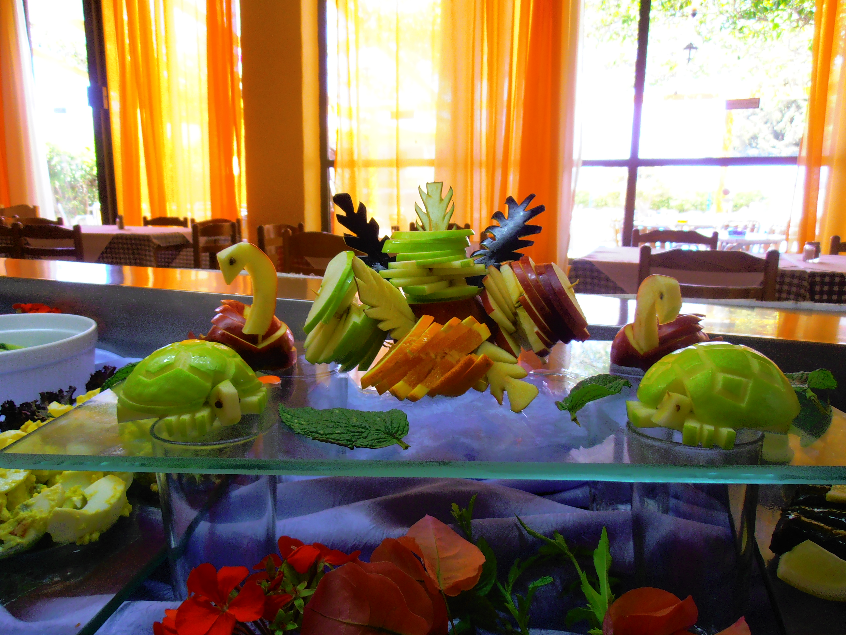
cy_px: 318
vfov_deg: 56.8
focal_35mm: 24
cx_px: 423
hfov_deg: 71.6
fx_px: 587
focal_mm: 4.2
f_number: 3
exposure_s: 1/30
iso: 100
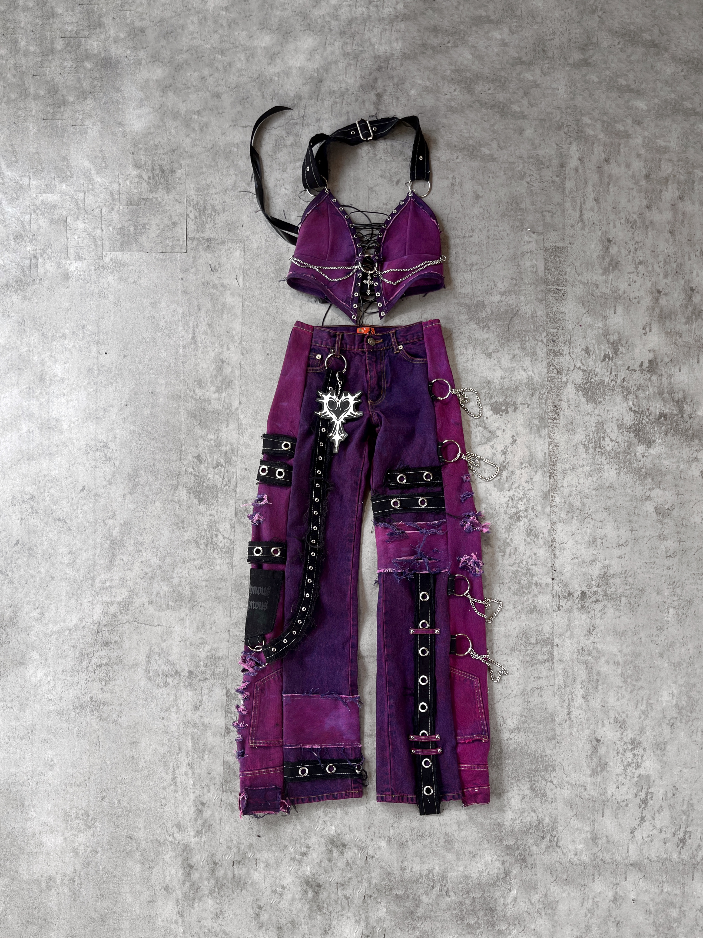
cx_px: 352
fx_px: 704
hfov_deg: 53.1
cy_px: 469
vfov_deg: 67.3
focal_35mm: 26
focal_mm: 5.1
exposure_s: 1/122
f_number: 1.6
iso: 40
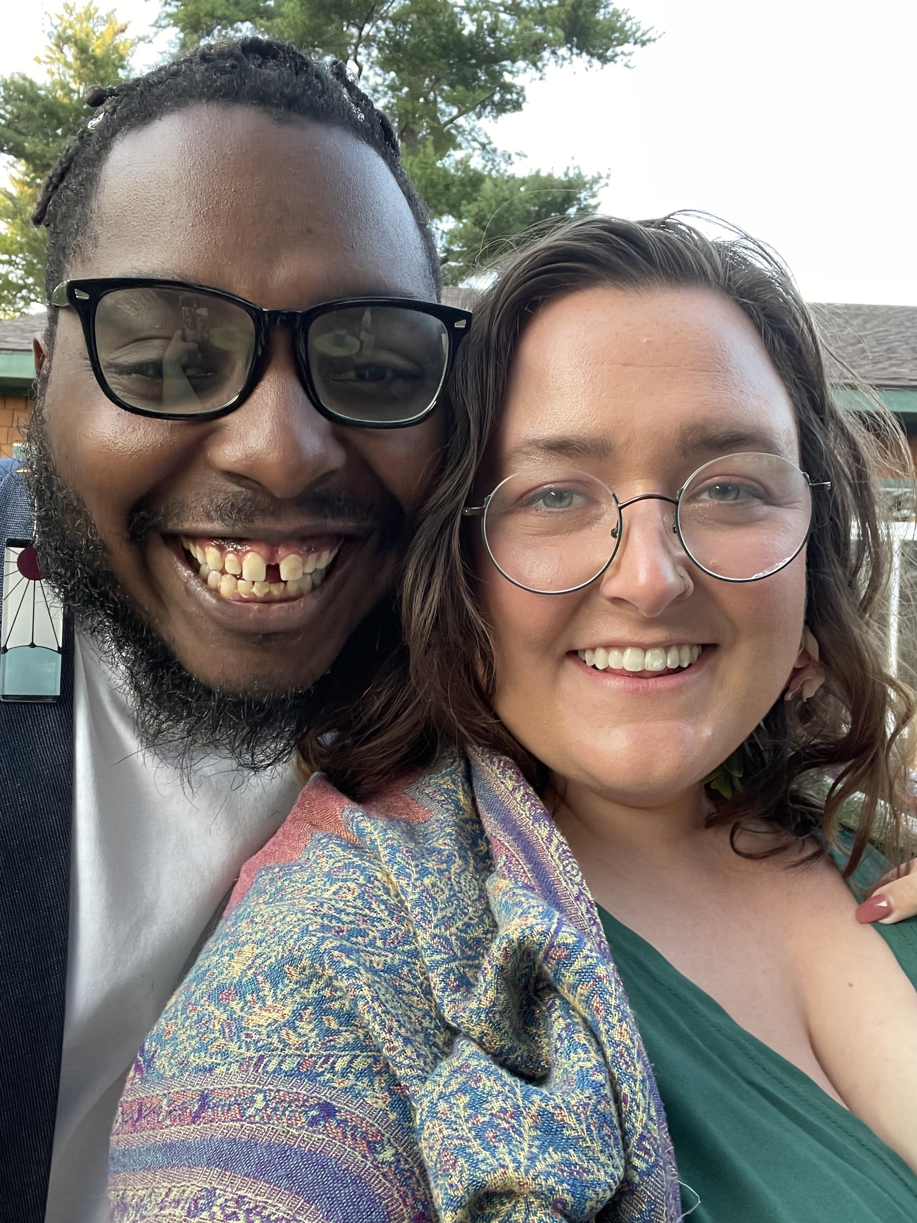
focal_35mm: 30
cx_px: 458
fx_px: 1060
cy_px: 612
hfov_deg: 46.8
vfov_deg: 60.0
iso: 160
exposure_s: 1/60
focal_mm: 2.71
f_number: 2.2
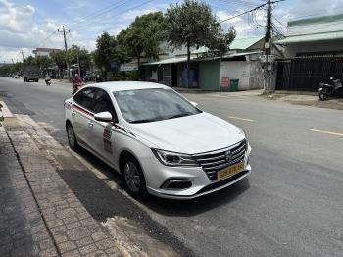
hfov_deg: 71.6
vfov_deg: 56.8
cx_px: 172
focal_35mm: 24
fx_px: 238
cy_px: 128
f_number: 1.78
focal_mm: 6.86
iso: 80
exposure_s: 1/12048
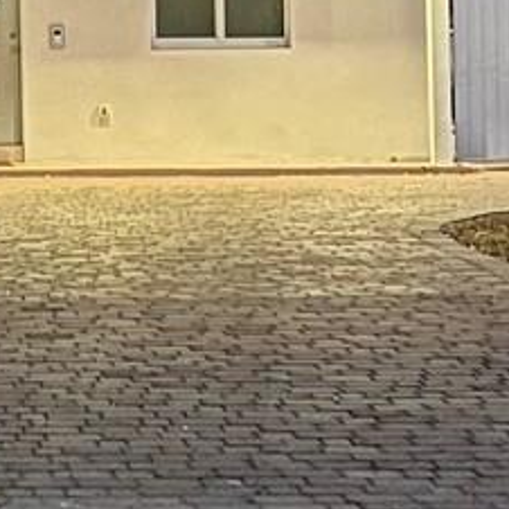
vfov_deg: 10.6
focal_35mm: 163
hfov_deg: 10.3
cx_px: -282
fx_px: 2712
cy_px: -45
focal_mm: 5.7
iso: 640
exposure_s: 1/15
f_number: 1.5
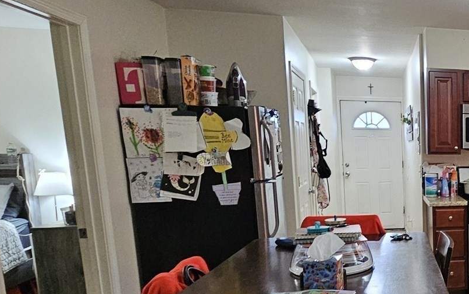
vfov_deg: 35.5
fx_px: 447
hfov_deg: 42.6
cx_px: 523
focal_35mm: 35
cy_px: 221
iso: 400
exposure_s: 1/30
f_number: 2.2
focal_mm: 2.2
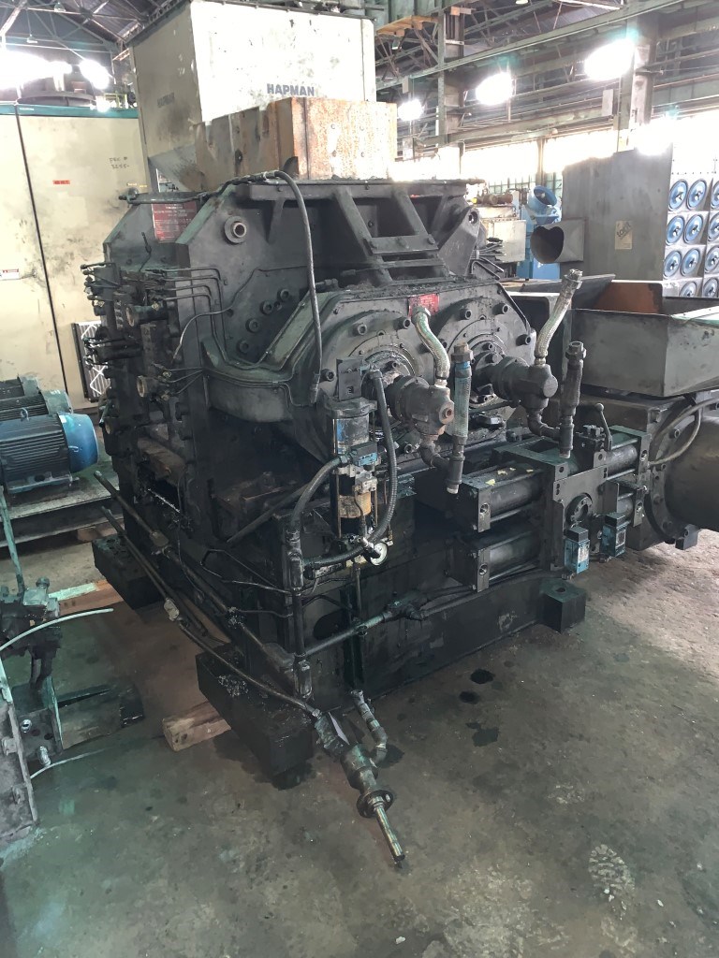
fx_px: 720
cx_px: 360
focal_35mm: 26
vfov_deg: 67.3
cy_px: 479
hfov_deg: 53.1
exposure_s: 1/4
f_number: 1.8
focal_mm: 4.25
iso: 320
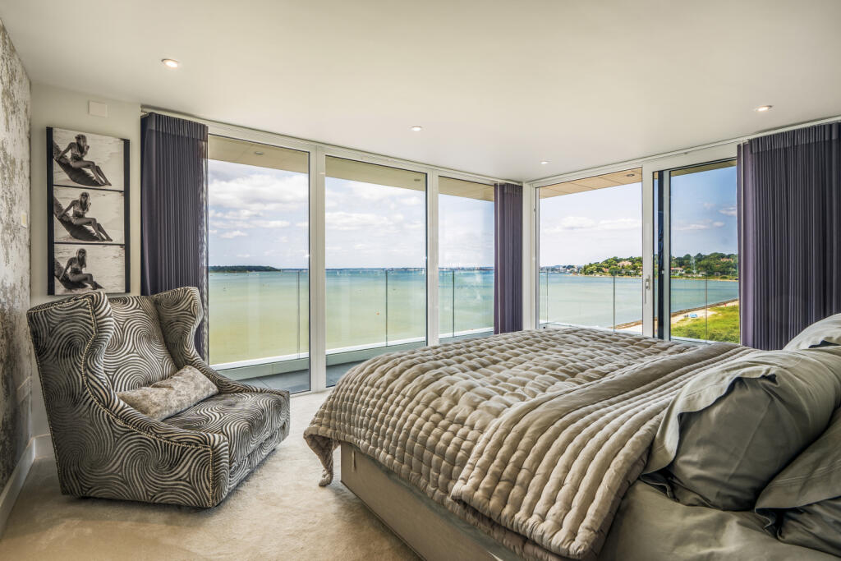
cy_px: 280
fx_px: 374
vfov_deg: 73.8
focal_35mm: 16
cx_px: 420
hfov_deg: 96.7
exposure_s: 1/10
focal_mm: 16
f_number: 10
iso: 200
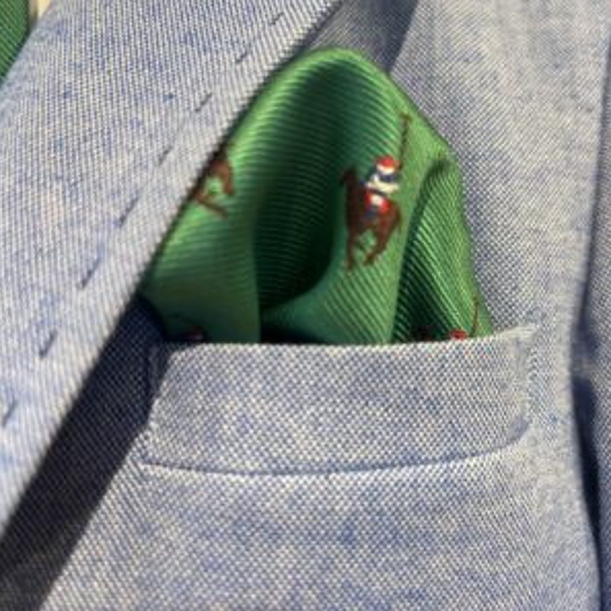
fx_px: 619
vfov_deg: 52.2
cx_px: 307
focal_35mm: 31
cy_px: 243
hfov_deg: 52.5
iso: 125
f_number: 1.5
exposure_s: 1/100
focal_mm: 5.7
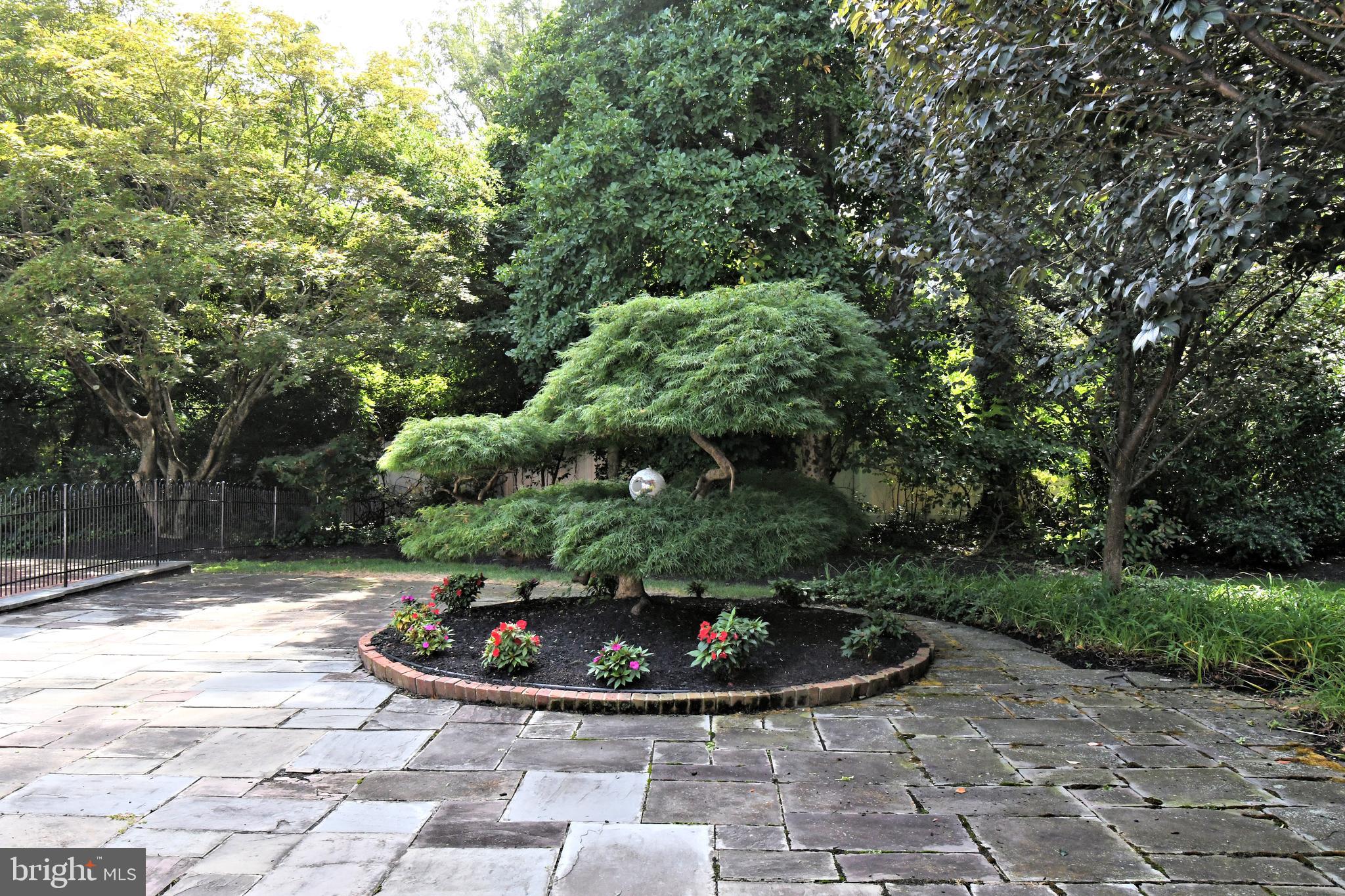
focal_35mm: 30
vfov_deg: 43.6
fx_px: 1121
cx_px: 672
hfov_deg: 61.9
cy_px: 448
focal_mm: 20
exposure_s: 1/250
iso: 1000
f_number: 11
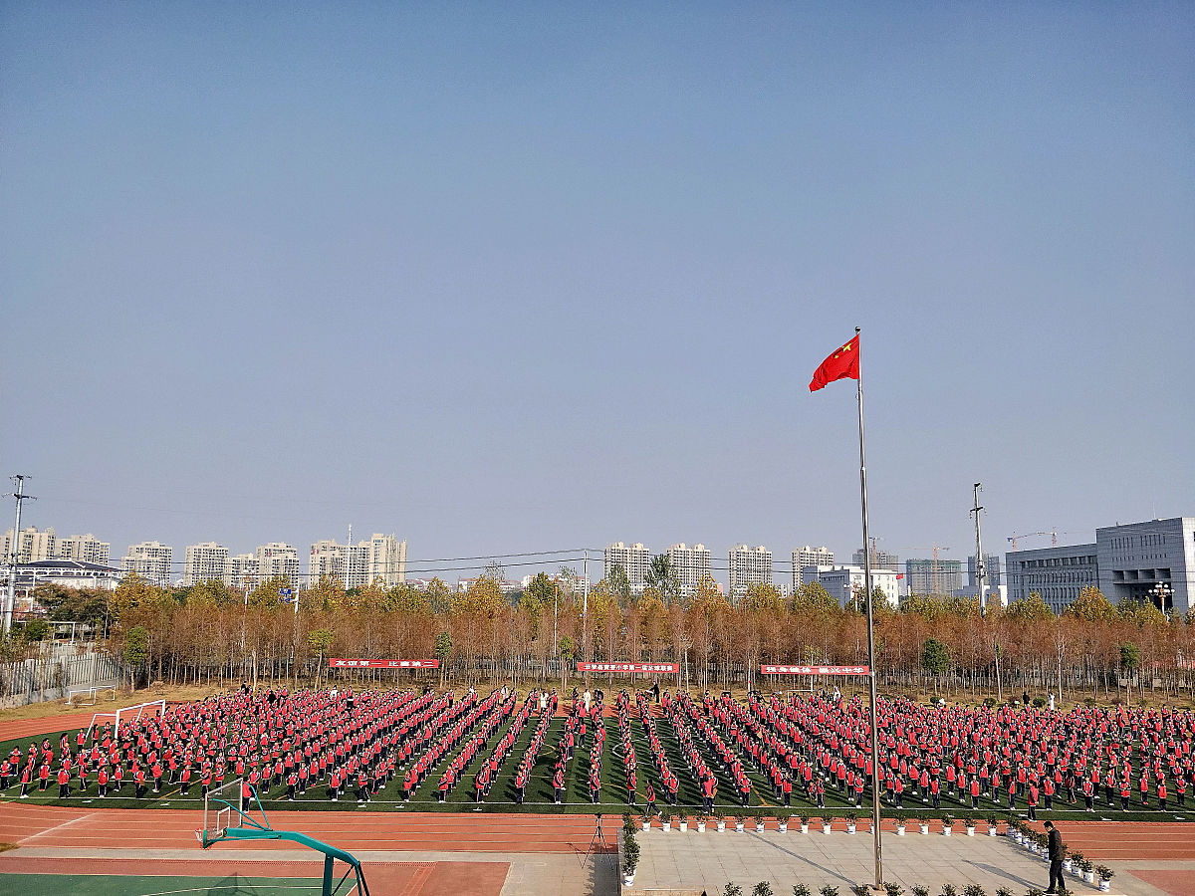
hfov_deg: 69.4
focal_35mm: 25
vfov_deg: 54.9
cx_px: 598
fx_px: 863
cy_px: 448
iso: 33
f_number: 1.7
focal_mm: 4.27
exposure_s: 1/1240
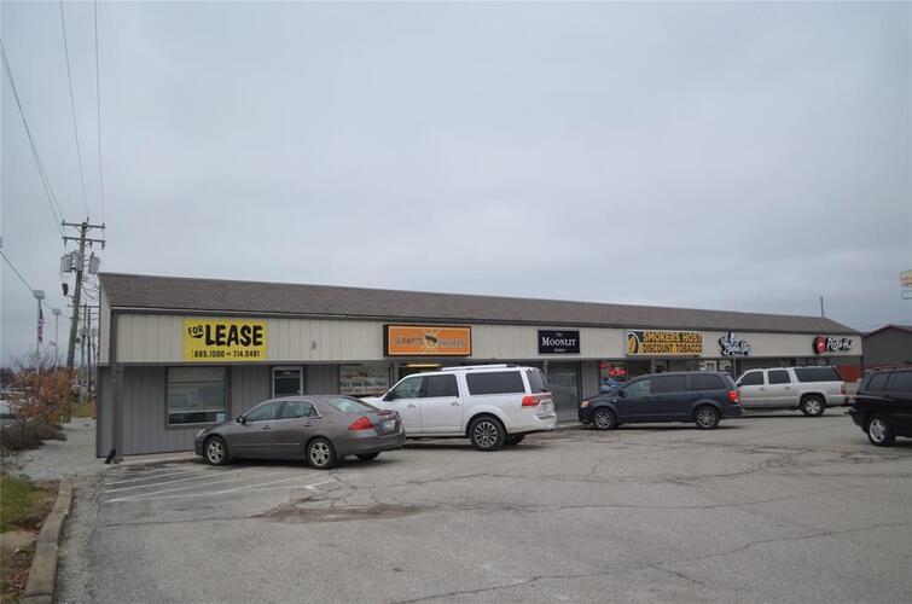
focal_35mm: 27
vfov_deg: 47.7
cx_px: 456
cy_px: 302
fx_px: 683
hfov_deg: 67.5
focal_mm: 18
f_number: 3.5
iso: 140
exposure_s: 1/500
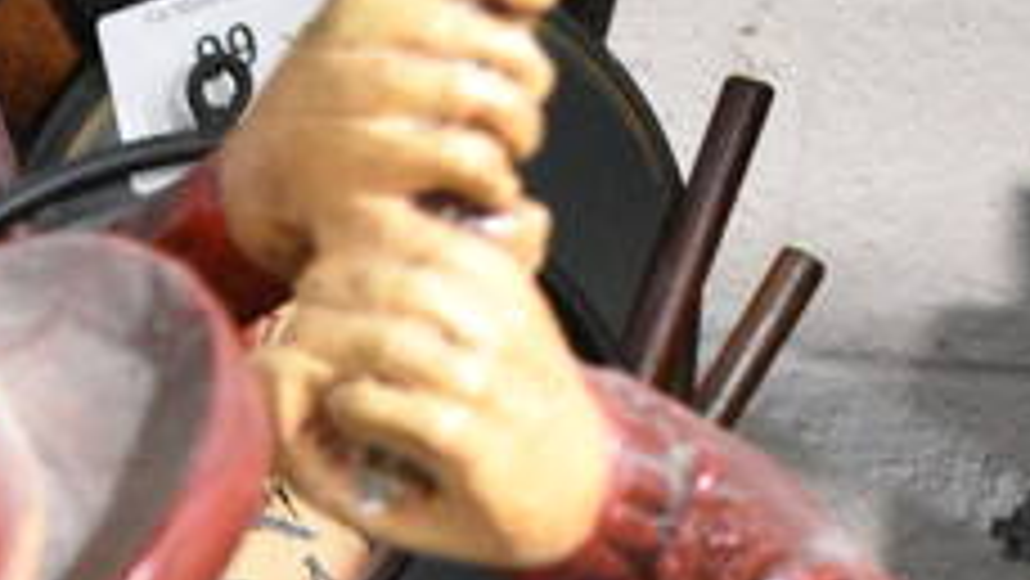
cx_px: -202
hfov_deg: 18.0
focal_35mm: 113
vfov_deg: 9.0
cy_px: 1643
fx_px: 3087
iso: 3200
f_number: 3.5
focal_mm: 18
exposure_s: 1/30
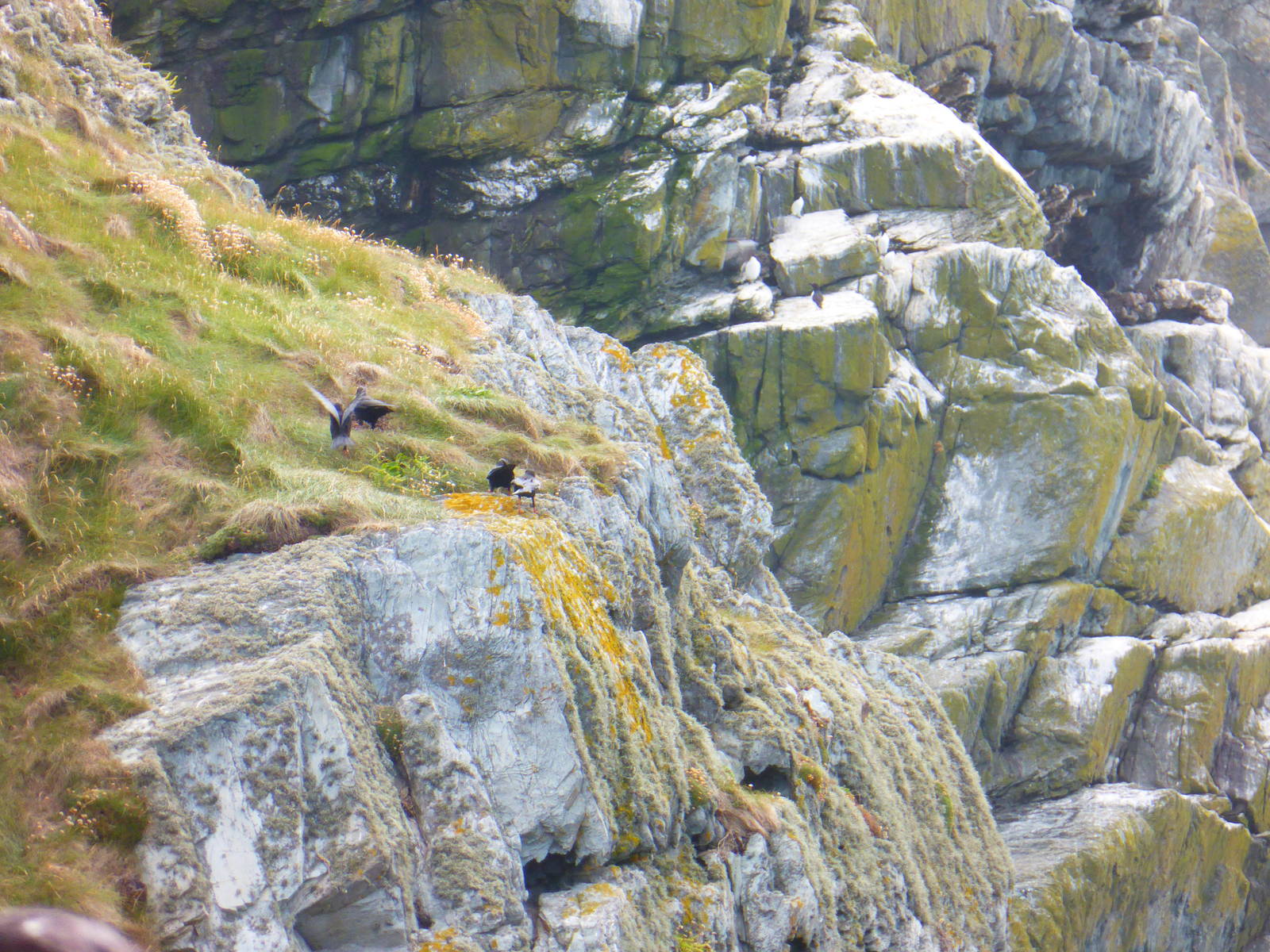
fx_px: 17610
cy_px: 476
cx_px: 635
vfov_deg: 3.1
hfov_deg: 4.1
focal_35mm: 480
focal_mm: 86
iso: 200
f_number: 6.4
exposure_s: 1/125
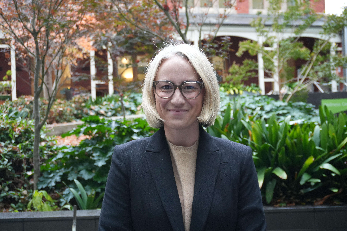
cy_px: 116
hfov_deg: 42.3
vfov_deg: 28.9
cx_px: 174
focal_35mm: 46
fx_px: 448
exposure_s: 1/50
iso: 1000
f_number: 5
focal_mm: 31
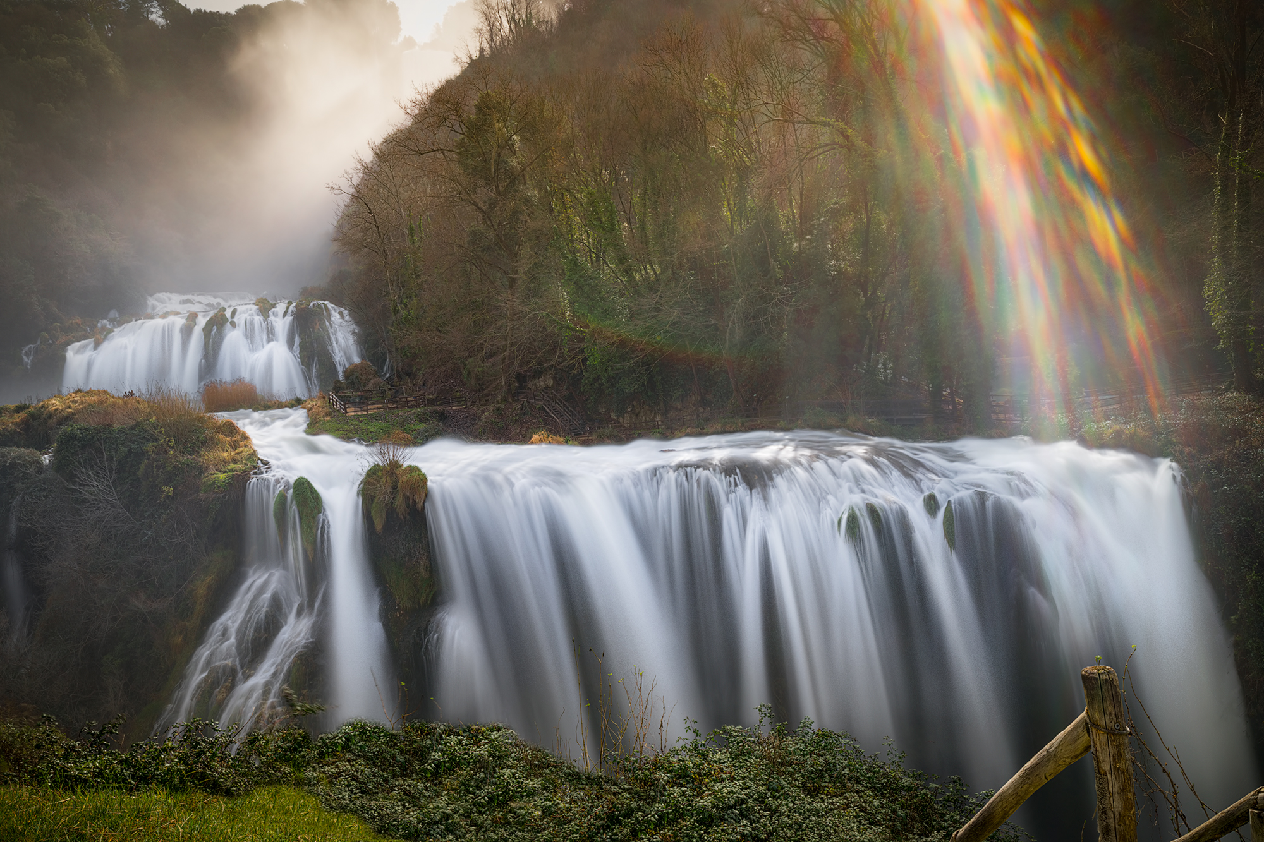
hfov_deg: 78.6
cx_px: 632
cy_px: 421
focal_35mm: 22
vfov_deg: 57.2
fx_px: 772
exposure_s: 5
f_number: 18
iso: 64
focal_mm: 22
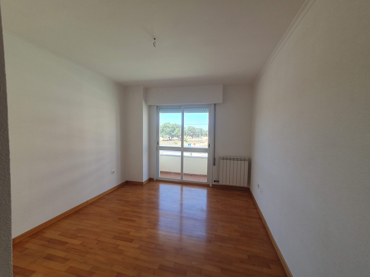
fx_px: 139
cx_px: 185
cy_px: 138
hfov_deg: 106.2
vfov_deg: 89.9
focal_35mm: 13
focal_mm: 1.8
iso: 50
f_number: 2.2
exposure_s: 1/116
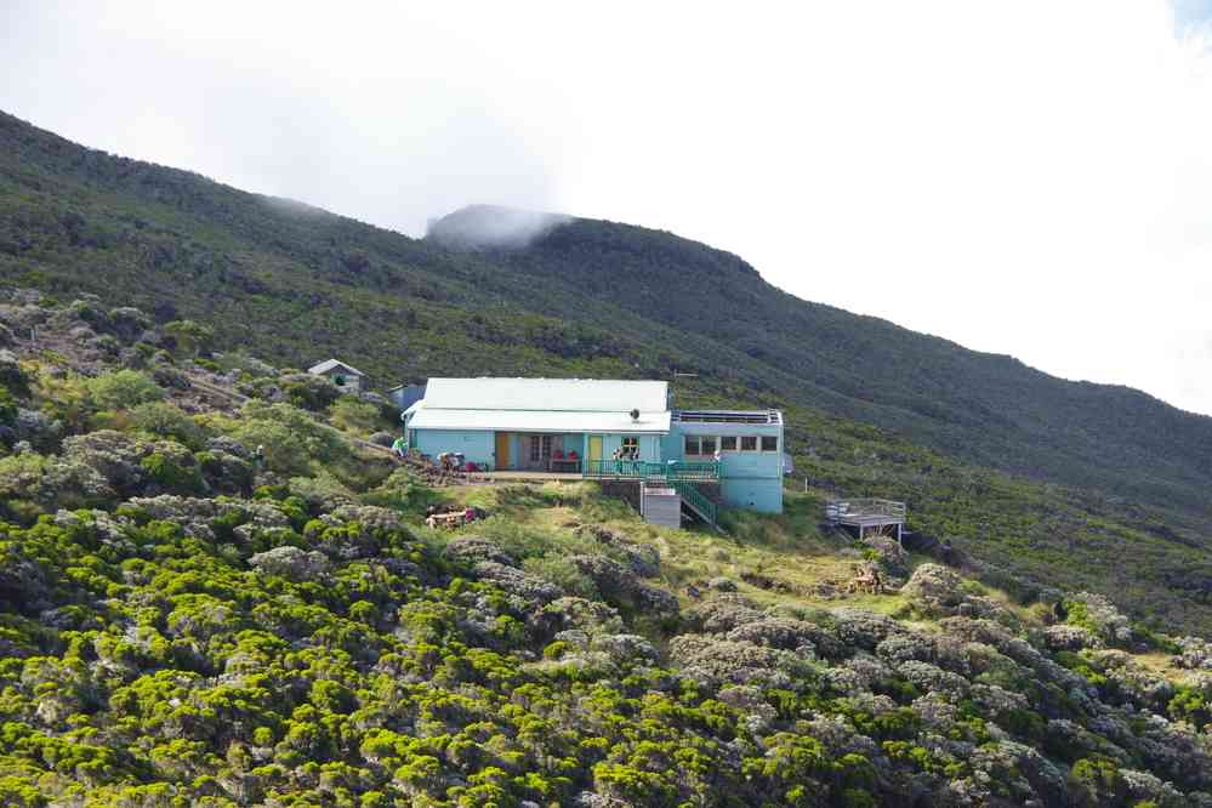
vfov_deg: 13.0
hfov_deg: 19.5
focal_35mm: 105
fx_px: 3535
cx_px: 606
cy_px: 404
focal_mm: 70
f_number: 8
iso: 800
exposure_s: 1/100
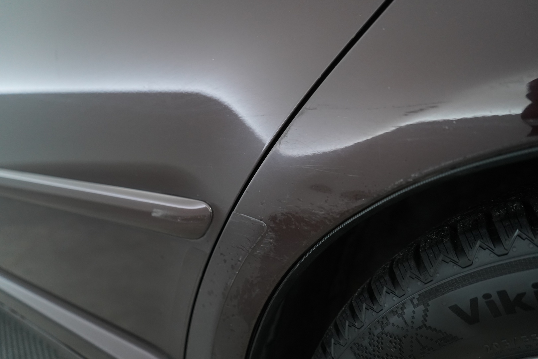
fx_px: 418
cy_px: 180
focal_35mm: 28
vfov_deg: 46.4
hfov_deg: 65.5
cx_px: 269
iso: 4000
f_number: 4
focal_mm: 28
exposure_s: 1/60
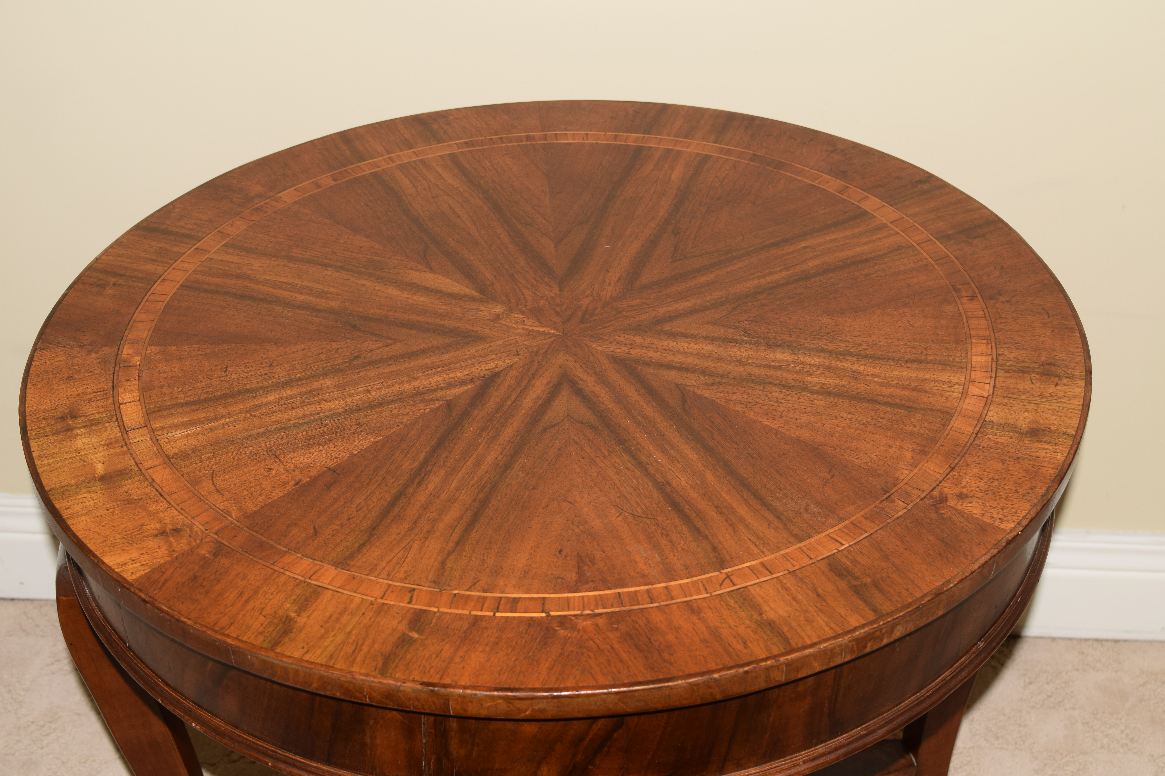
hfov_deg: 36.9
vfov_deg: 25.1
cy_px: 388
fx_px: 1747
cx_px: 582
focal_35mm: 54
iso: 180
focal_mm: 36
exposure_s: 1/60
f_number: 8
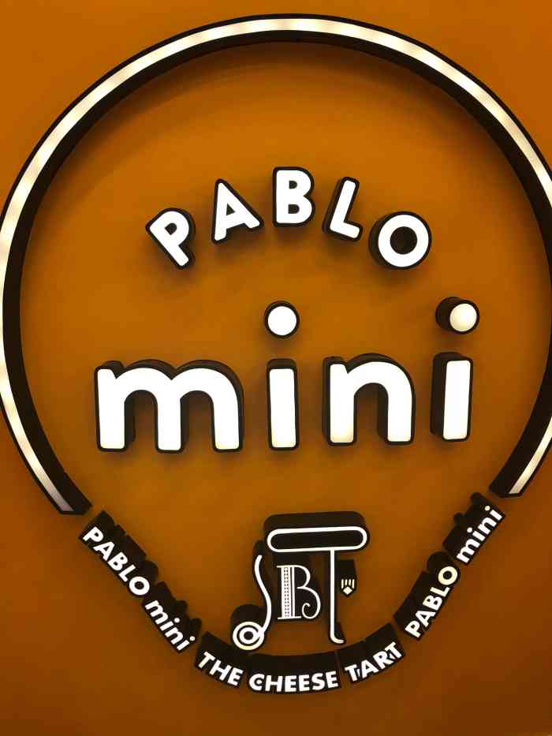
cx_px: 276
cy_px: 368
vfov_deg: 63.4
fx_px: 595
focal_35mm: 28
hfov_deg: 49.8
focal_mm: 3.99
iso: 25
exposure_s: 1/33
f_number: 1.8
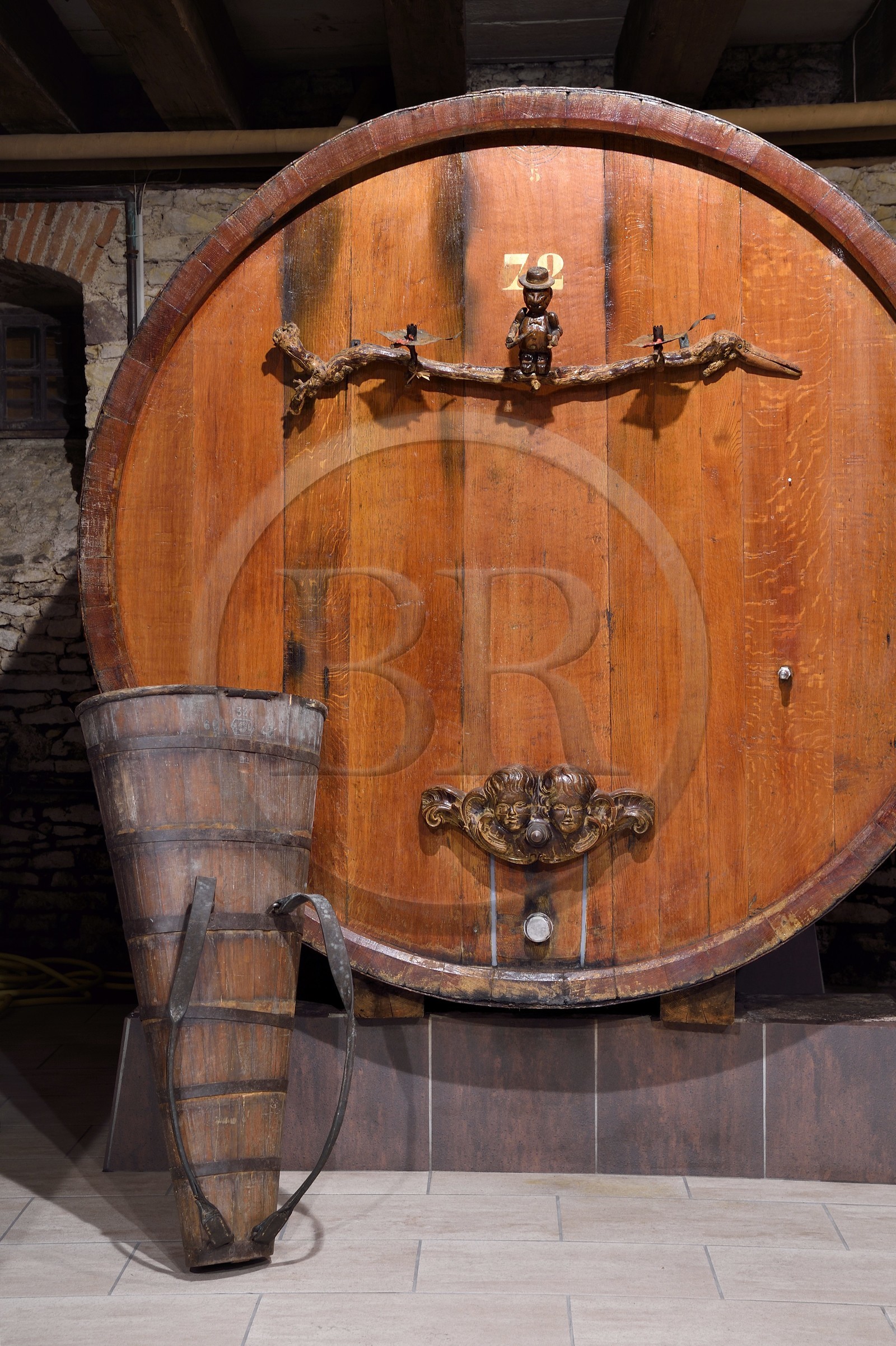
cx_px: 448
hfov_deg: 27.0
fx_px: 1869
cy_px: 673
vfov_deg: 39.6
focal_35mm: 50
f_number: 8
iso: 200
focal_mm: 50
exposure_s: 2.5
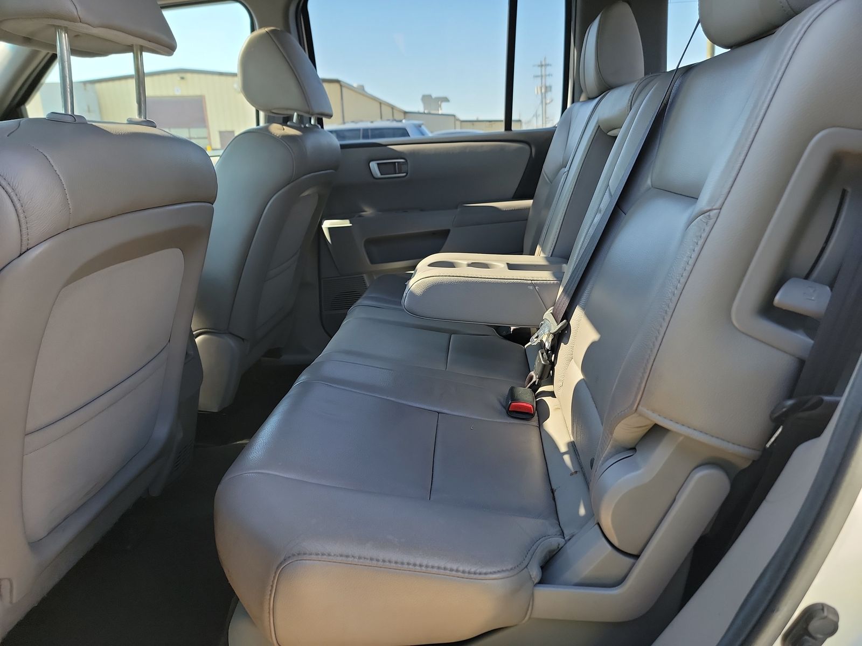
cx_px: 431
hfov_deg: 71.6
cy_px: 323
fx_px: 598
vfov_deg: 56.8
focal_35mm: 24
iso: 95
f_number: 1.8
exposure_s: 1/119
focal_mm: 6.7
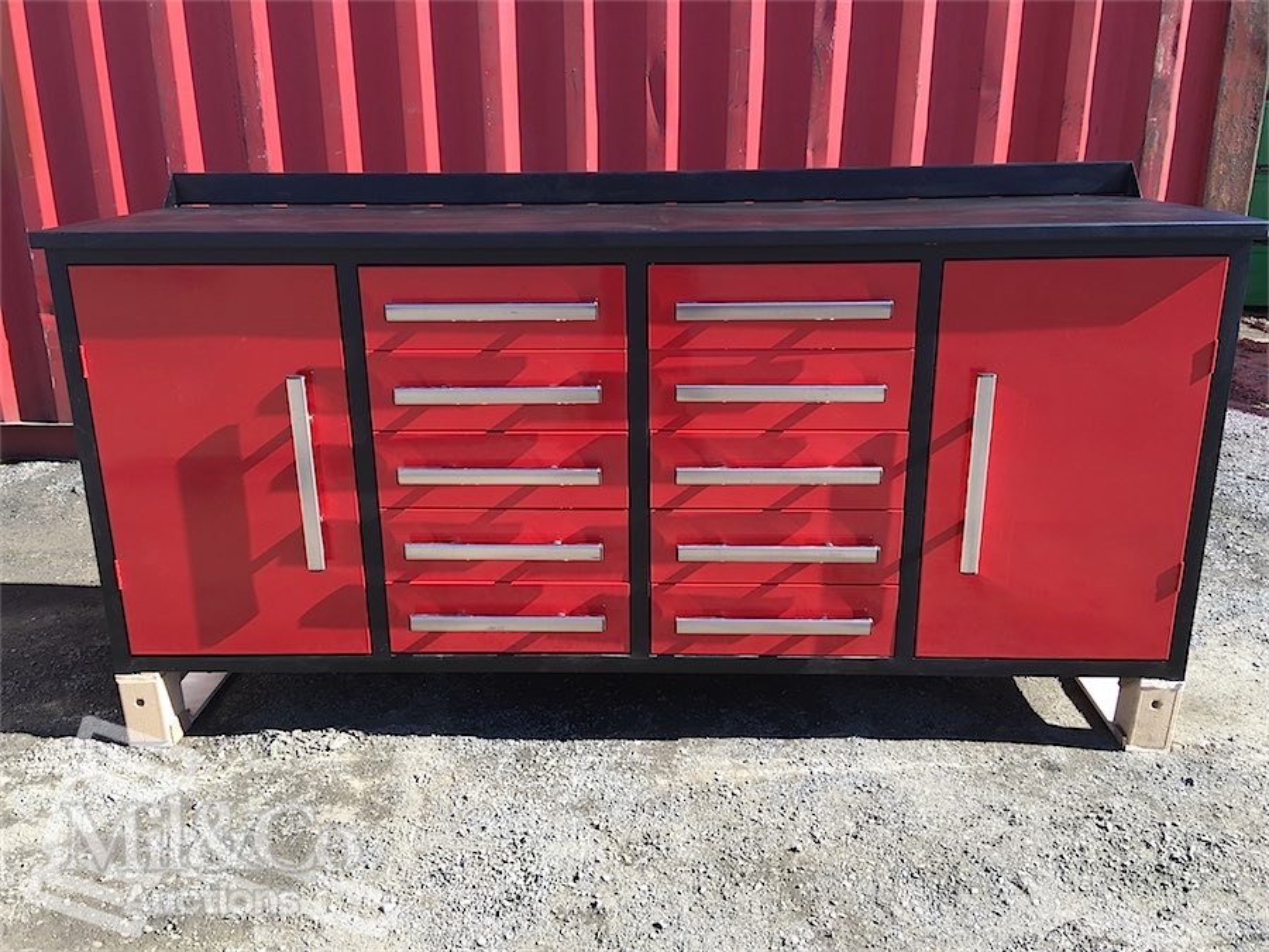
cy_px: 476
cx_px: 634
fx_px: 1063
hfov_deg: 61.7
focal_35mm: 29
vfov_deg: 48.2
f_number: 2.2
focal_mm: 4.15
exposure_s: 1/455
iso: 25
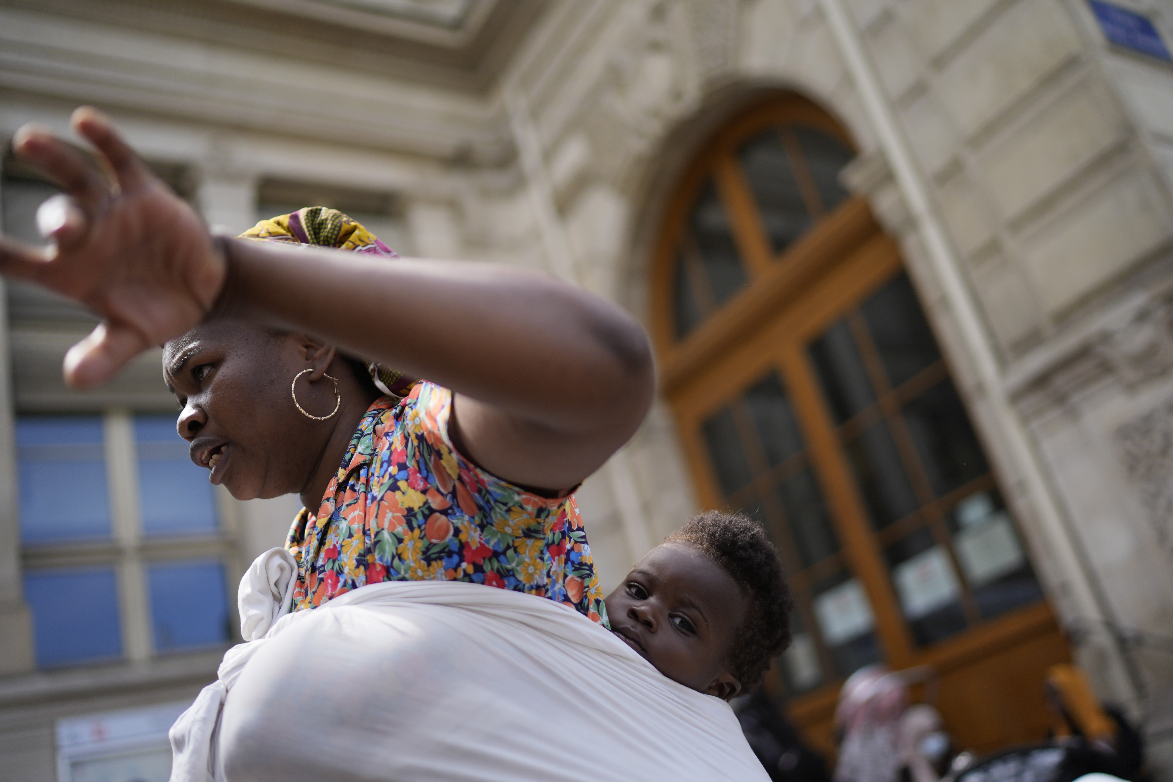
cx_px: 586
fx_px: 1140
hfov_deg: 54.4
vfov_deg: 37.9
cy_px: 391
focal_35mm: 35
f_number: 1.4
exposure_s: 1/10000
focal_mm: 35
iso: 250
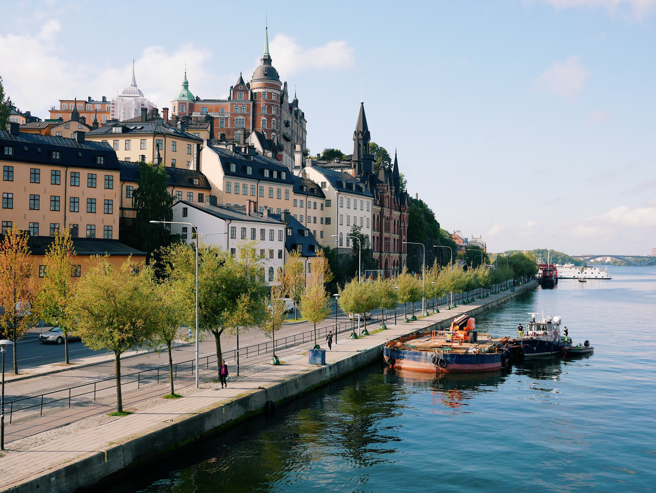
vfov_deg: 36.0
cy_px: 246
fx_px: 758
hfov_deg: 46.8
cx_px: 328
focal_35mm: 40
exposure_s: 1/800
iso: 200
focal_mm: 20
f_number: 5
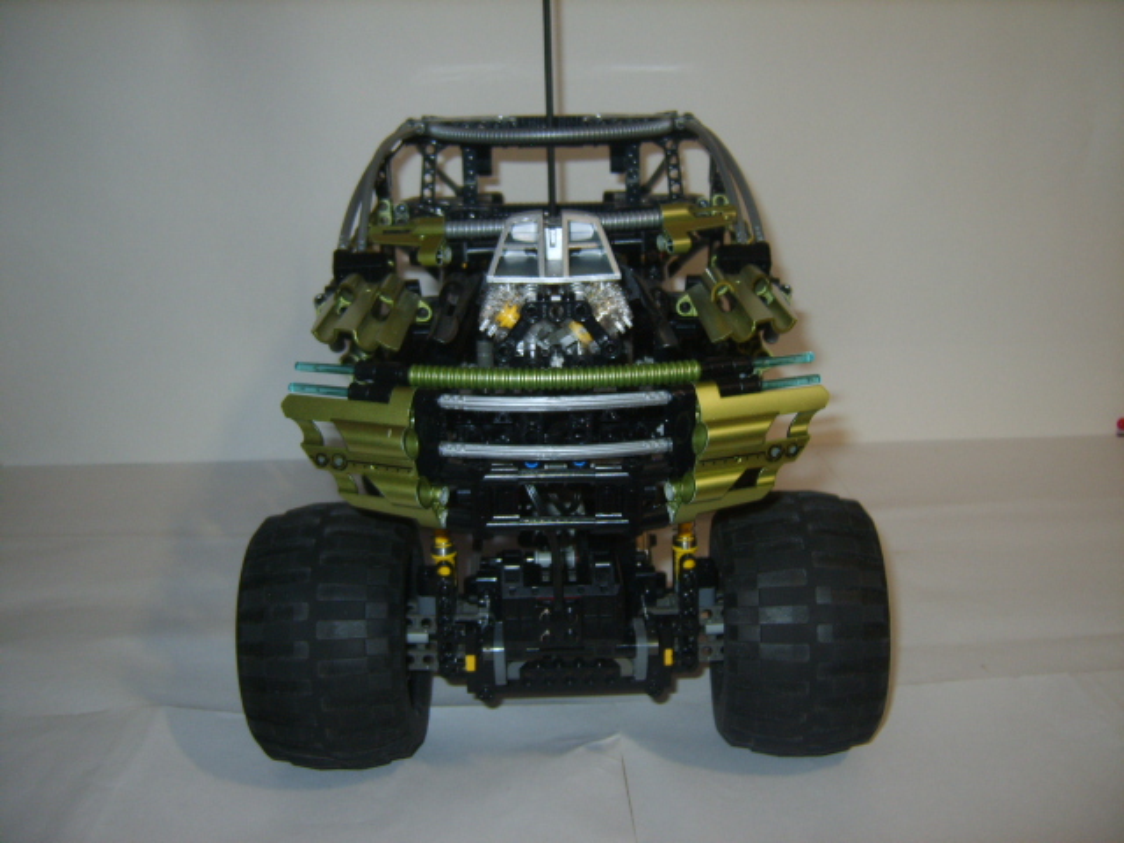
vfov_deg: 40.7
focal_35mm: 35
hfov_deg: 52.6
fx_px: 1136
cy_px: 422
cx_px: 562
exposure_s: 1/30
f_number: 2.8
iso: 100
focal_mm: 7.4
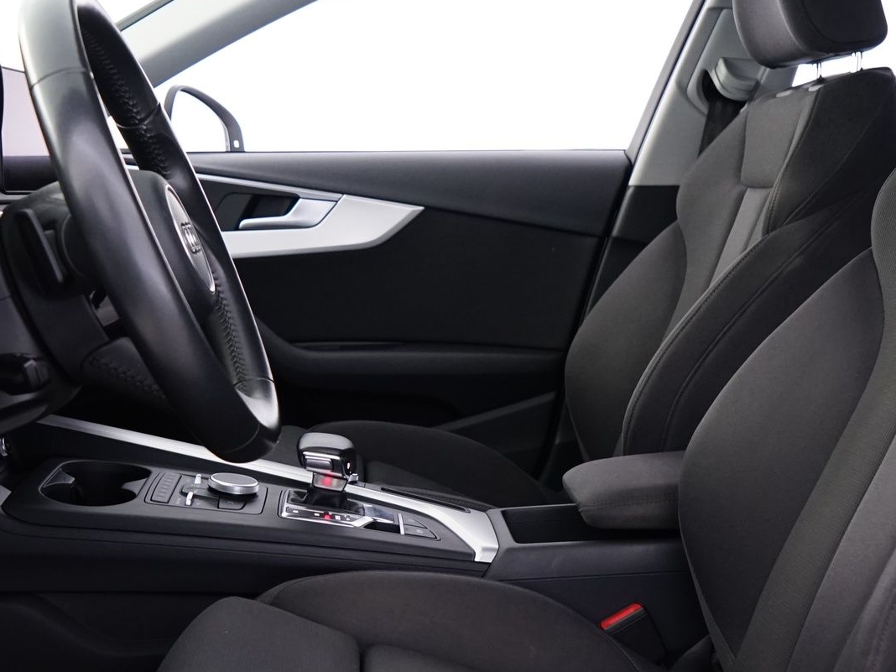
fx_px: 1398
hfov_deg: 35.5
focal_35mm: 54
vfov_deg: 27.0
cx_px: 475
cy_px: 367
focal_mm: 24
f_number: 5
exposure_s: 1/8
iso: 1250
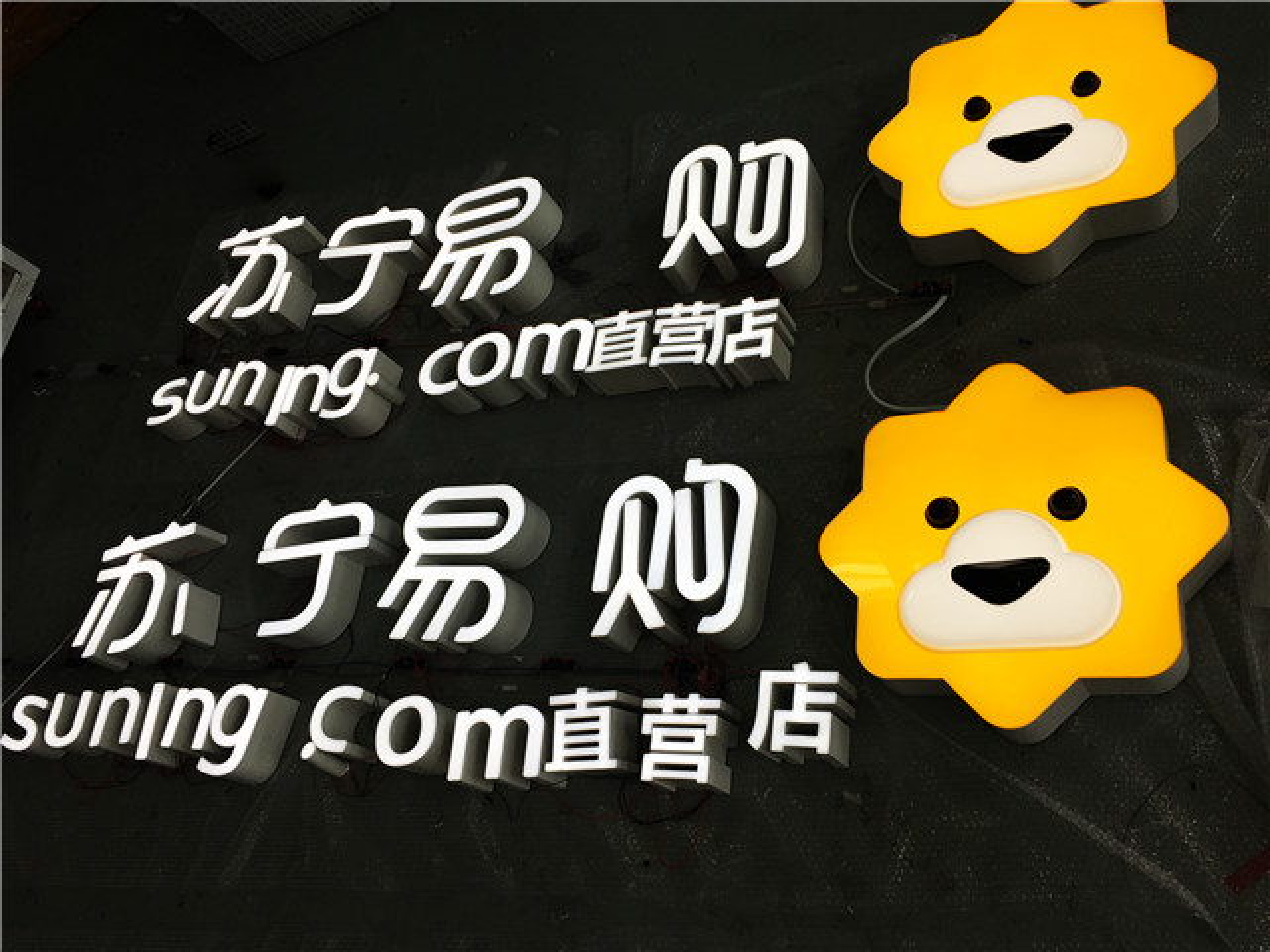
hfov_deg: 61.7
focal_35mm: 29
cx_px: 635
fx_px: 1064
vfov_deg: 48.2
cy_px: 476
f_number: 2.2
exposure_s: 1/279
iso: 25
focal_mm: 4.15
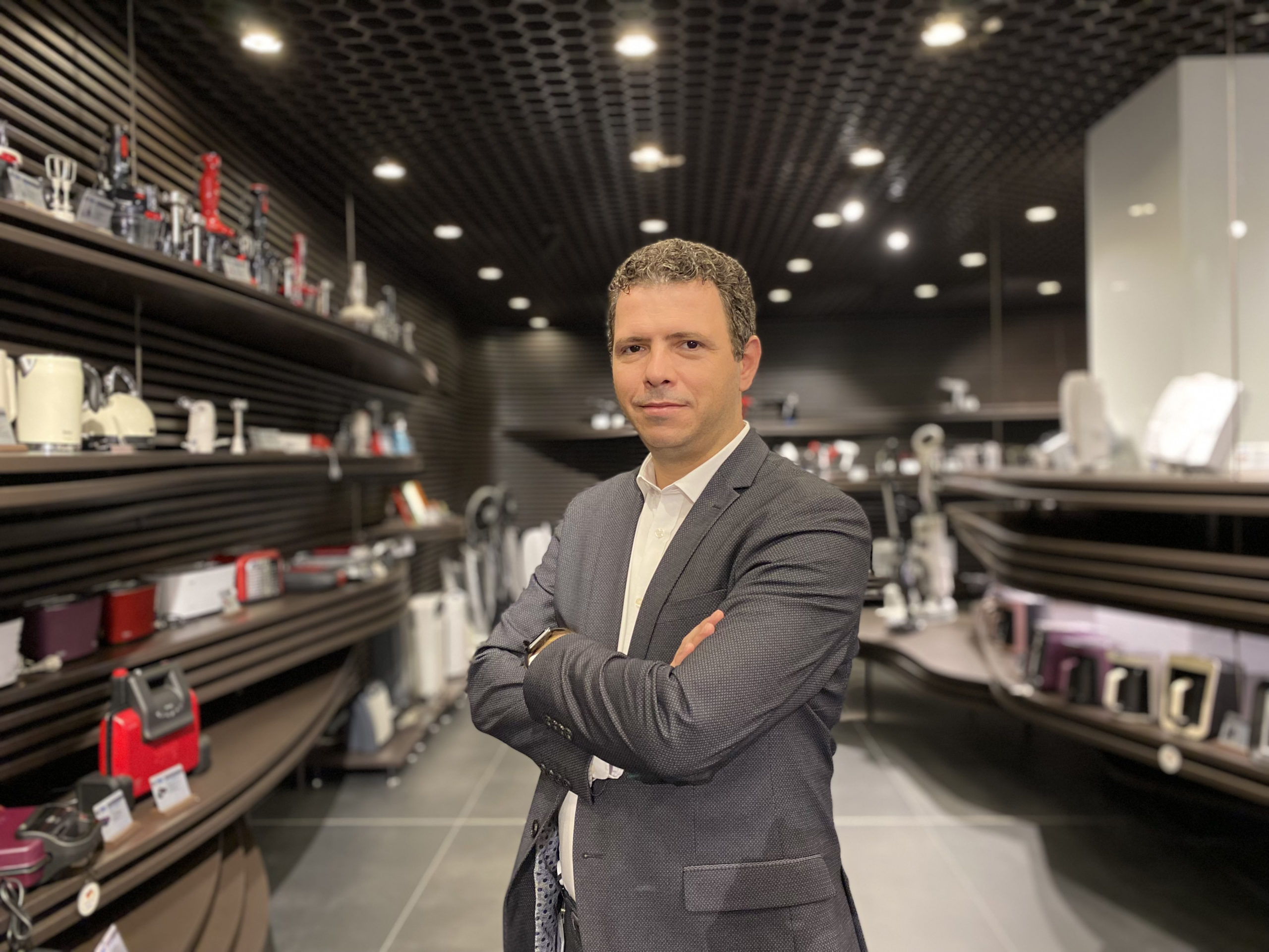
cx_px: 634
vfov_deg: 53.1
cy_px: 476
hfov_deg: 67.3
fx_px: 953
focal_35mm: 26
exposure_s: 1/50
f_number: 1.8
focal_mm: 4.25
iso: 400
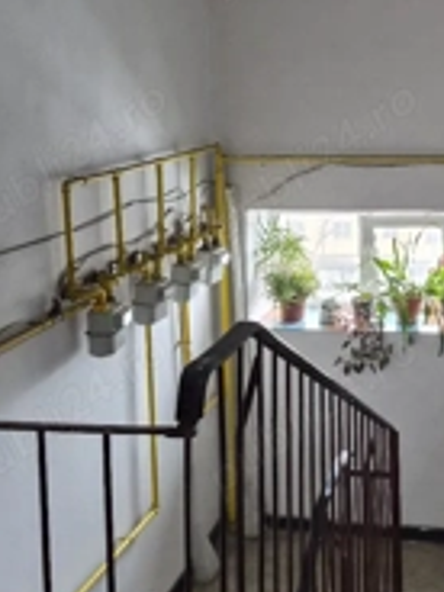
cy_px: 203
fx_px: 855
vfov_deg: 37.8
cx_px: 376
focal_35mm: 50
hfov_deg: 28.3
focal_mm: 5.4
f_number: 1.8
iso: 250
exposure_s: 1/100
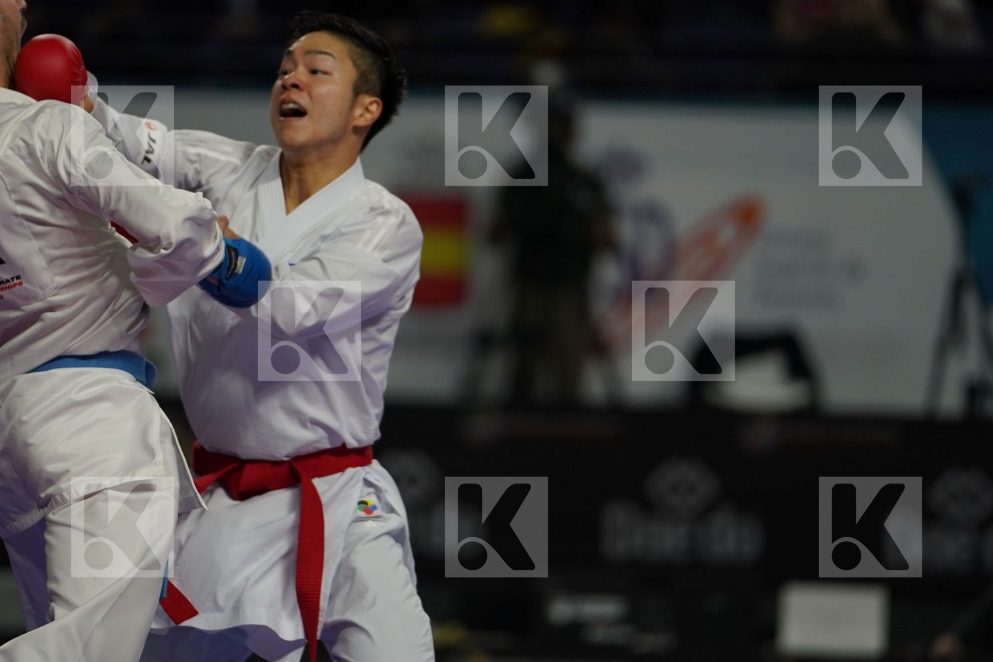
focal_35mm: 288
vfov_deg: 4.8
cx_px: 496
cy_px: 331
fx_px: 7943
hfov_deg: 7.2
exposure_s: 1/1000
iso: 640
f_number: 2.8
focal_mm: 192
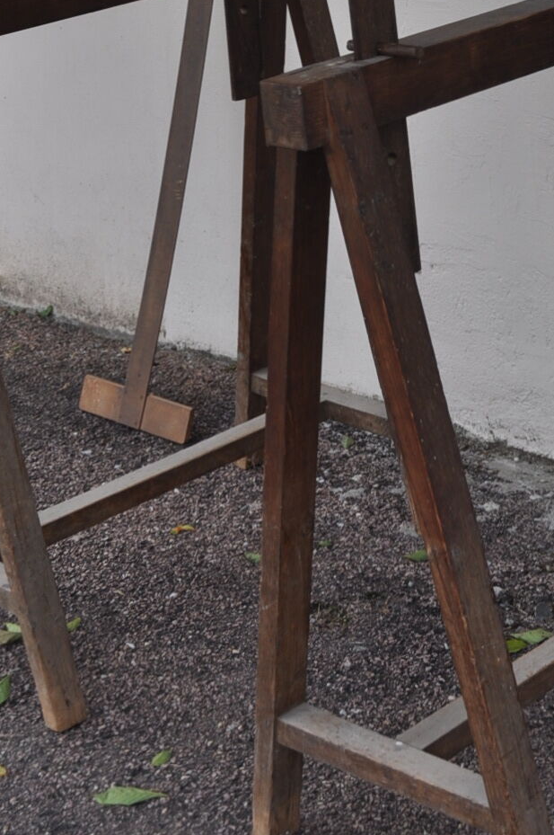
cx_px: 409
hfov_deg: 15.1
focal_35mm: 90
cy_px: 31
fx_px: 2083
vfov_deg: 21.9
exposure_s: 1/200
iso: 200
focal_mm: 26
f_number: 7.1
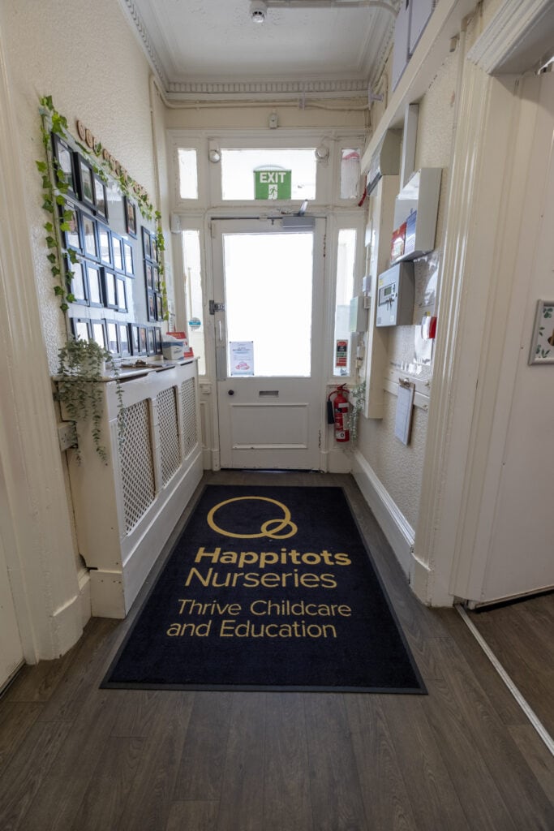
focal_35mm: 15
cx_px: 277
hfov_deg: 77.3
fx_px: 346
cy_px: 416
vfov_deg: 100.4
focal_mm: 10
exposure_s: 1/50
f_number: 4.5
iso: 320
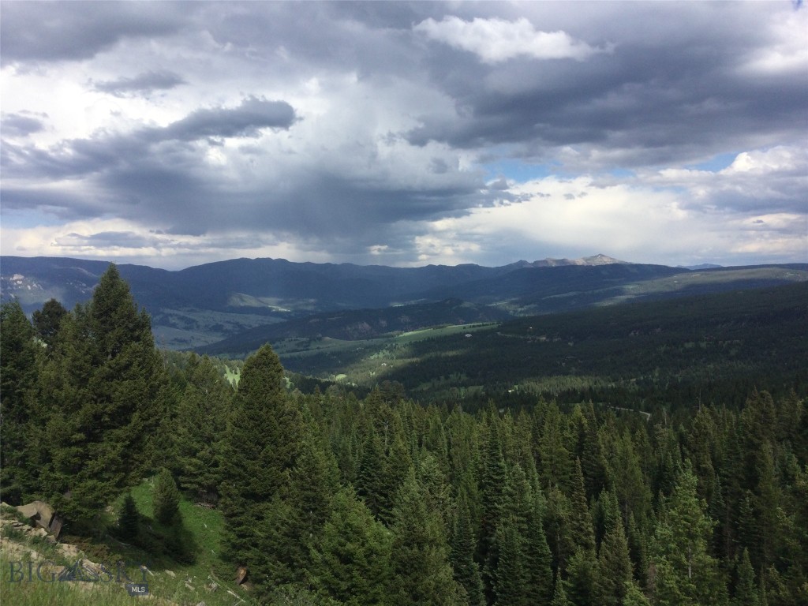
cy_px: 303
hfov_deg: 58.4
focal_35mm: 31
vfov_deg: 45.4
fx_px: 724
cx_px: 404
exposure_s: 1/1381
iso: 25
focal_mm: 3.3
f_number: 2.4
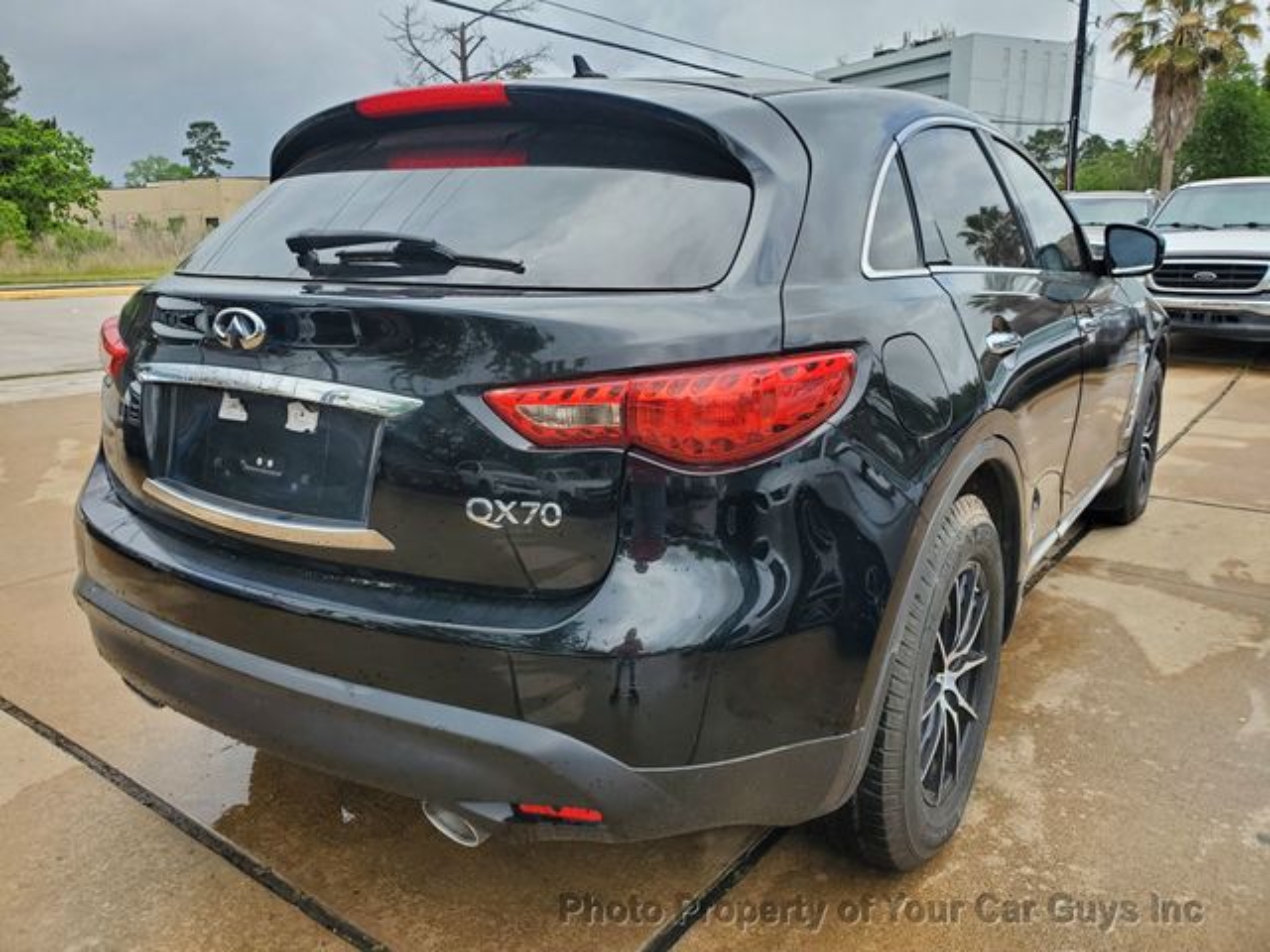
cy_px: 476
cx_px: 635
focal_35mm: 26
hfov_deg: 67.3
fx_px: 954
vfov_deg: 53.1
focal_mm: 4.3
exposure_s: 1/463
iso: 50
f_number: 2.4
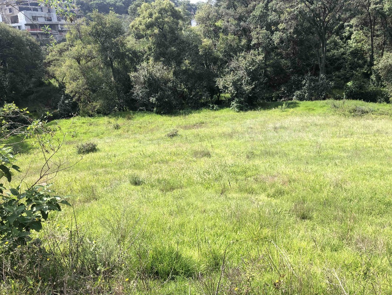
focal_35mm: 28
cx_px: 196
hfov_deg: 63.4
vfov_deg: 49.8
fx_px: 317
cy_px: 148
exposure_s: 1/852
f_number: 1.8
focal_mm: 4
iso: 20
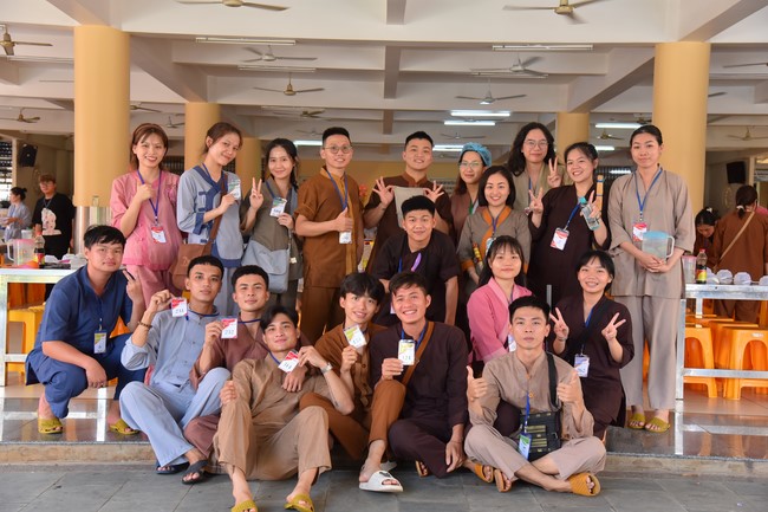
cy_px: 256
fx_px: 1109
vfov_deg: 26.0
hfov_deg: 38.2
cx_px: 384
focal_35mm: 52
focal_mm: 52
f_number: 5.6
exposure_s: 1/100
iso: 500
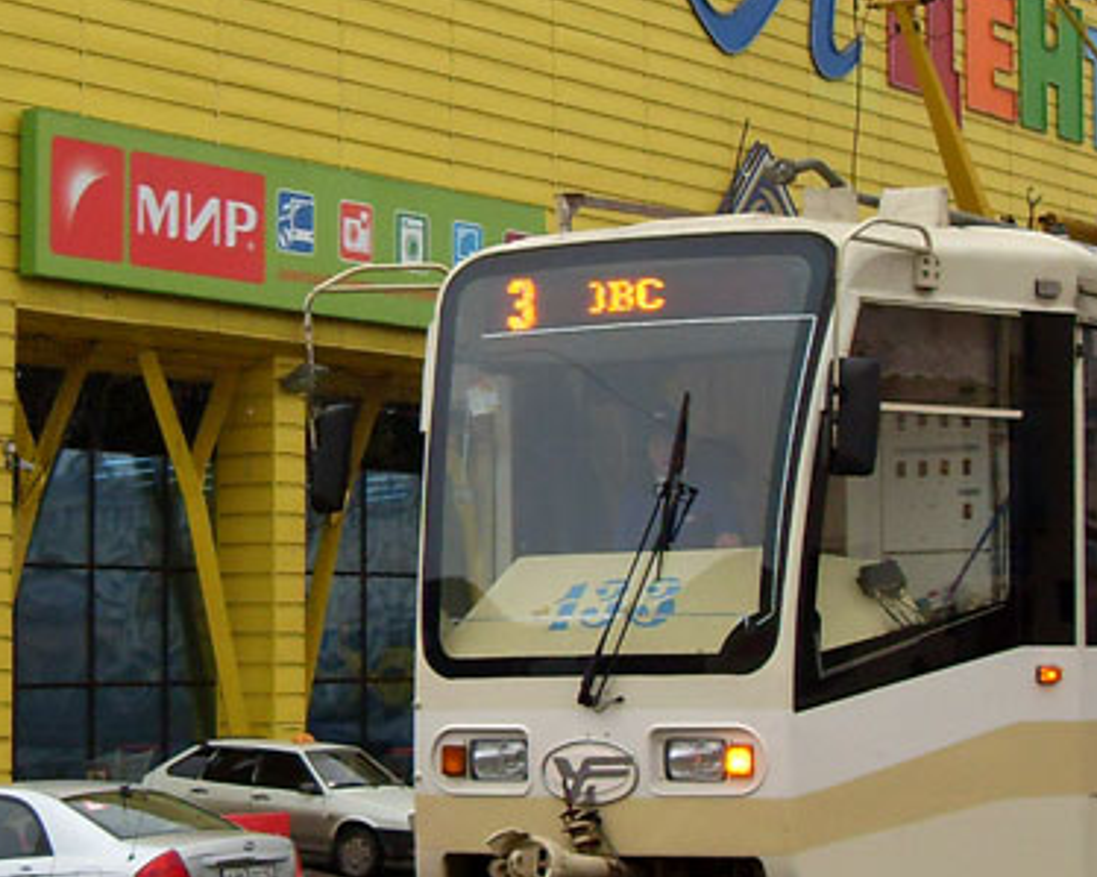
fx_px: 3213
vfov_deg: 15.5
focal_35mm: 99
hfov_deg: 19.2
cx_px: 900
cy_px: 340
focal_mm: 6.3
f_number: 2.8
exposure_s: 1/350
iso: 80
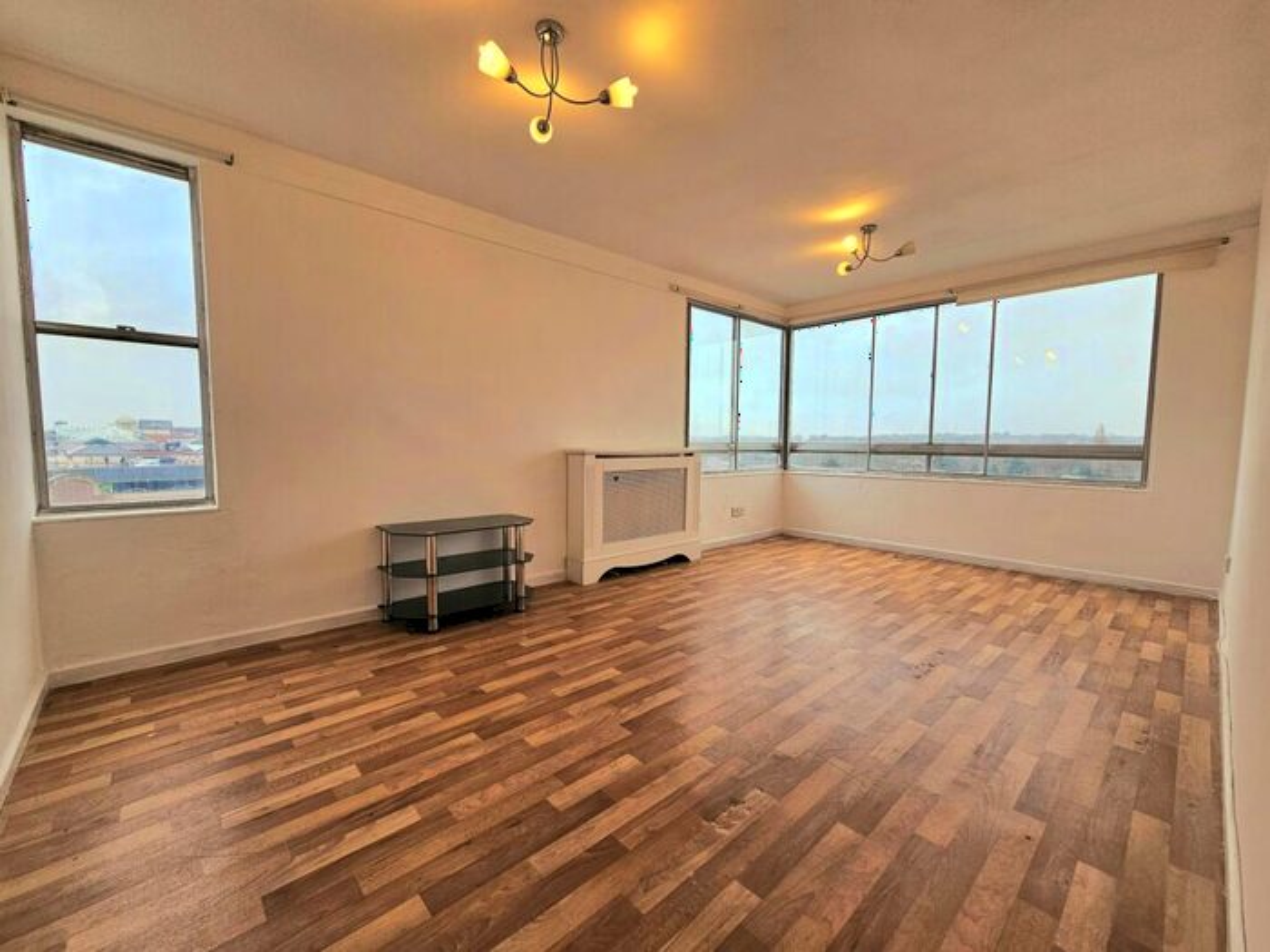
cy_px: 476
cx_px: 635
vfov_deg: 89.9
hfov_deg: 106.2
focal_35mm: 13
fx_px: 477
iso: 50
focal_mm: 2.2
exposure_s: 1/270
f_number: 2.2
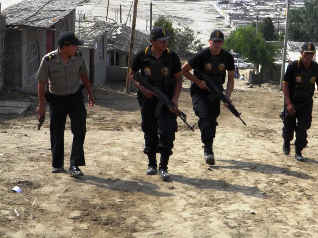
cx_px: 204
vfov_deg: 17.3
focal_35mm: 85
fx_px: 781
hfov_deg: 22.9
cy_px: 79
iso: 50
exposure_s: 1/125
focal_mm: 11.2
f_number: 6
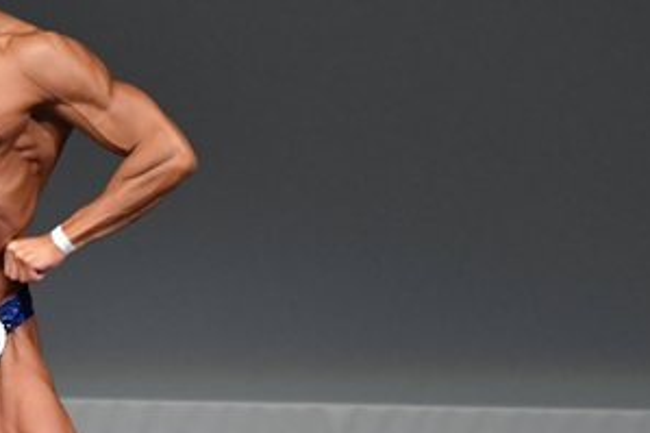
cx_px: 27
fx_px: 21022
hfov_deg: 1.8
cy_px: 422
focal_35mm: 1165
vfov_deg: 1.2
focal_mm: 300
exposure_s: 1/400
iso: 4000
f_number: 5.6
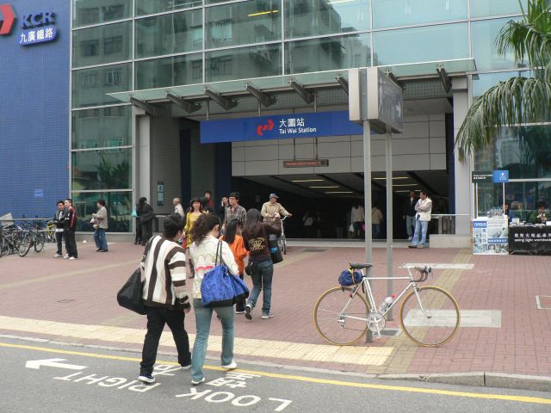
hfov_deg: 51.4
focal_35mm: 36
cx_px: 276
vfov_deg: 39.7
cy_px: 206
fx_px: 573
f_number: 2.8
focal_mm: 6
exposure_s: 1/400
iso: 200
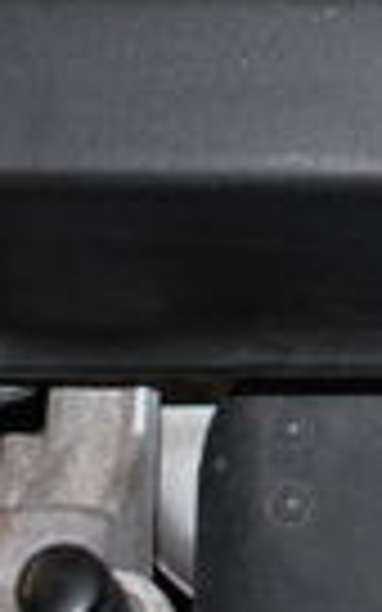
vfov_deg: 9.0
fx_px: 3848
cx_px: 786
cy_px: -130
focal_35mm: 231
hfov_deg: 5.6
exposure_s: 1/60
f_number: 4.8
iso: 200
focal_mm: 32
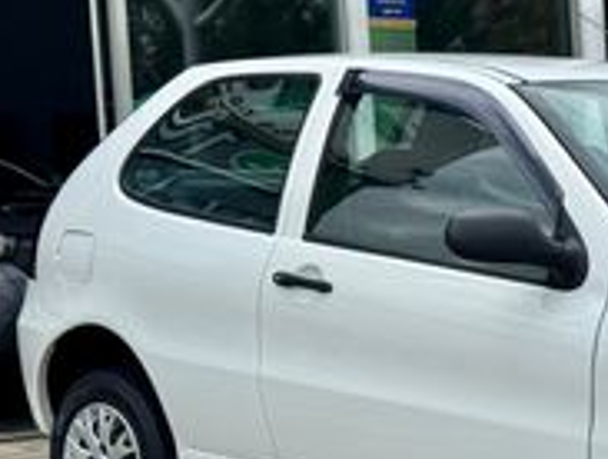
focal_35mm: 123
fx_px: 2165
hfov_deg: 15.6
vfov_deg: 12.1
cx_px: 661
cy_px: 263
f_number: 1.78
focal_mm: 6.76
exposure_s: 1/7092
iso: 80
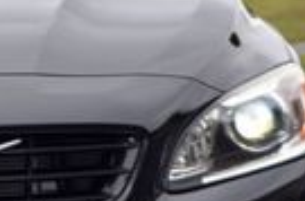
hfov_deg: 7.4
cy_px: 99
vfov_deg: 5.0
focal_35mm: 271
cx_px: -206
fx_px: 2288
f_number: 5
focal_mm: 38
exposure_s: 1/200
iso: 125
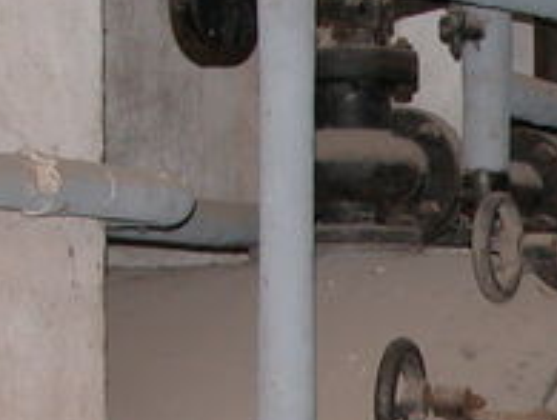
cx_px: 774
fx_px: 2773
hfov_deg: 11.1
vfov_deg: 8.5
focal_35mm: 172
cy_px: 543
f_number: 2.9
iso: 100
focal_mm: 10.7
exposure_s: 1/60
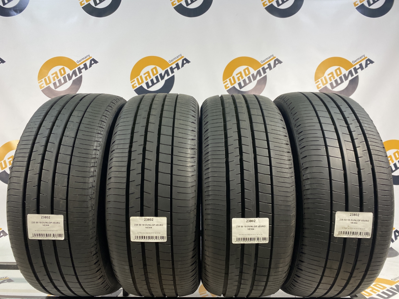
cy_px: 150
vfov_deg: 53.1
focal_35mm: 26
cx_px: 200
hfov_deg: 67.3
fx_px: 300
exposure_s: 1/100
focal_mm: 4.25
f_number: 1.8
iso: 80
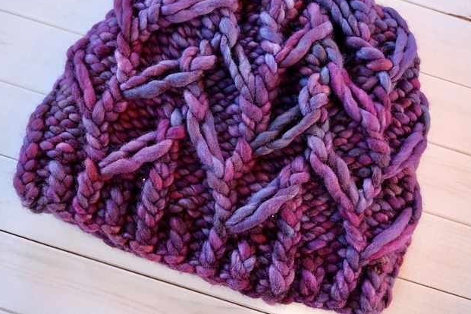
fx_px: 445
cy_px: 153
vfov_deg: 38.9
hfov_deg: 55.8
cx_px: 238
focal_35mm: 34
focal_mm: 22.3
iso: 6400
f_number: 4
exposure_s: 1/105
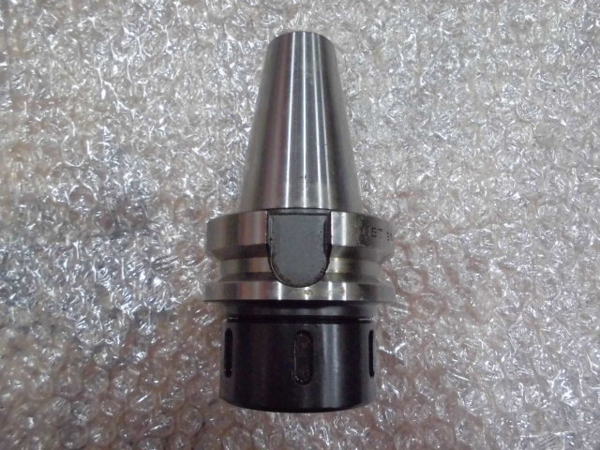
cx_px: 300
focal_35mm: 26
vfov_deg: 53.1
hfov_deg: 67.3
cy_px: 225
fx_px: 451
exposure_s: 1/50
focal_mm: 4.6
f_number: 3.5
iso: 800
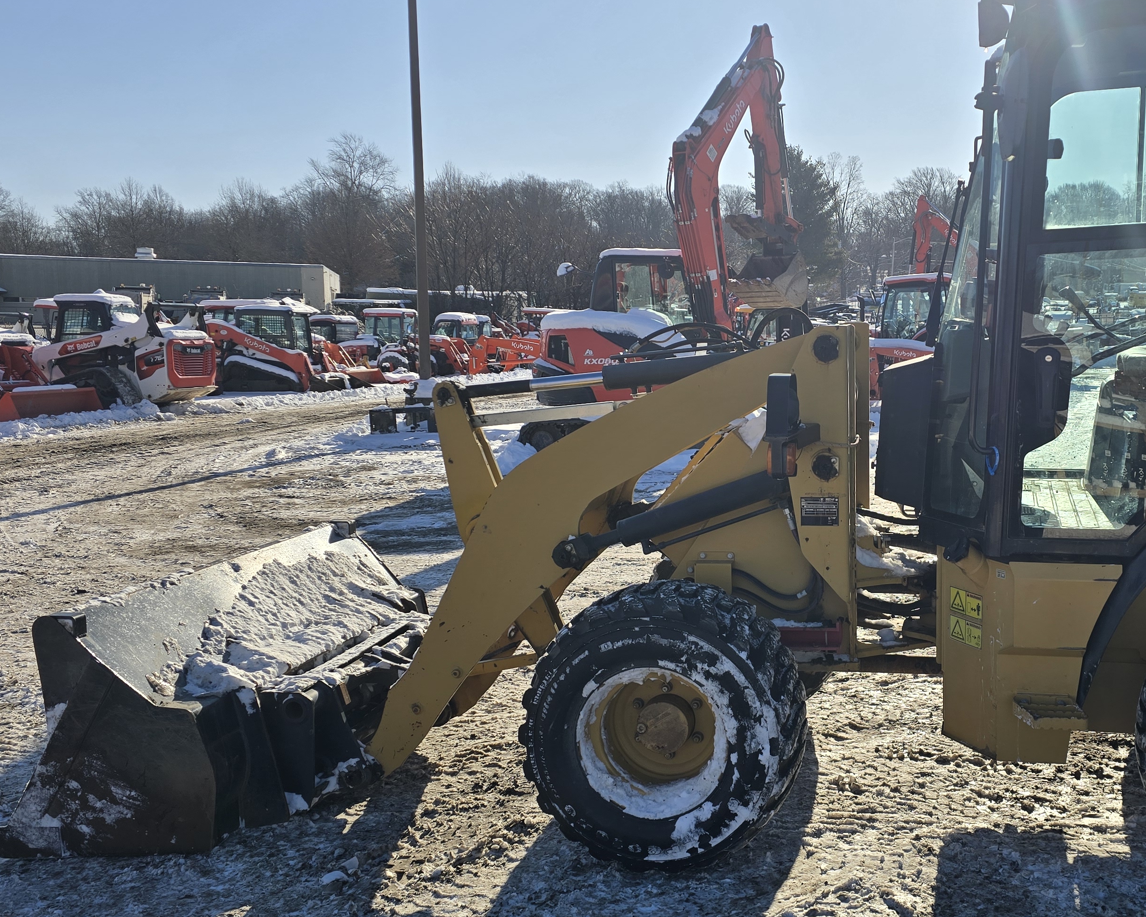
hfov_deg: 47.8
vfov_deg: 40.1
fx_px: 1255
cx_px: 814
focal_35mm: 37
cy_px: 490
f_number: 1.7
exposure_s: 1/1517
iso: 12
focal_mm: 6.3
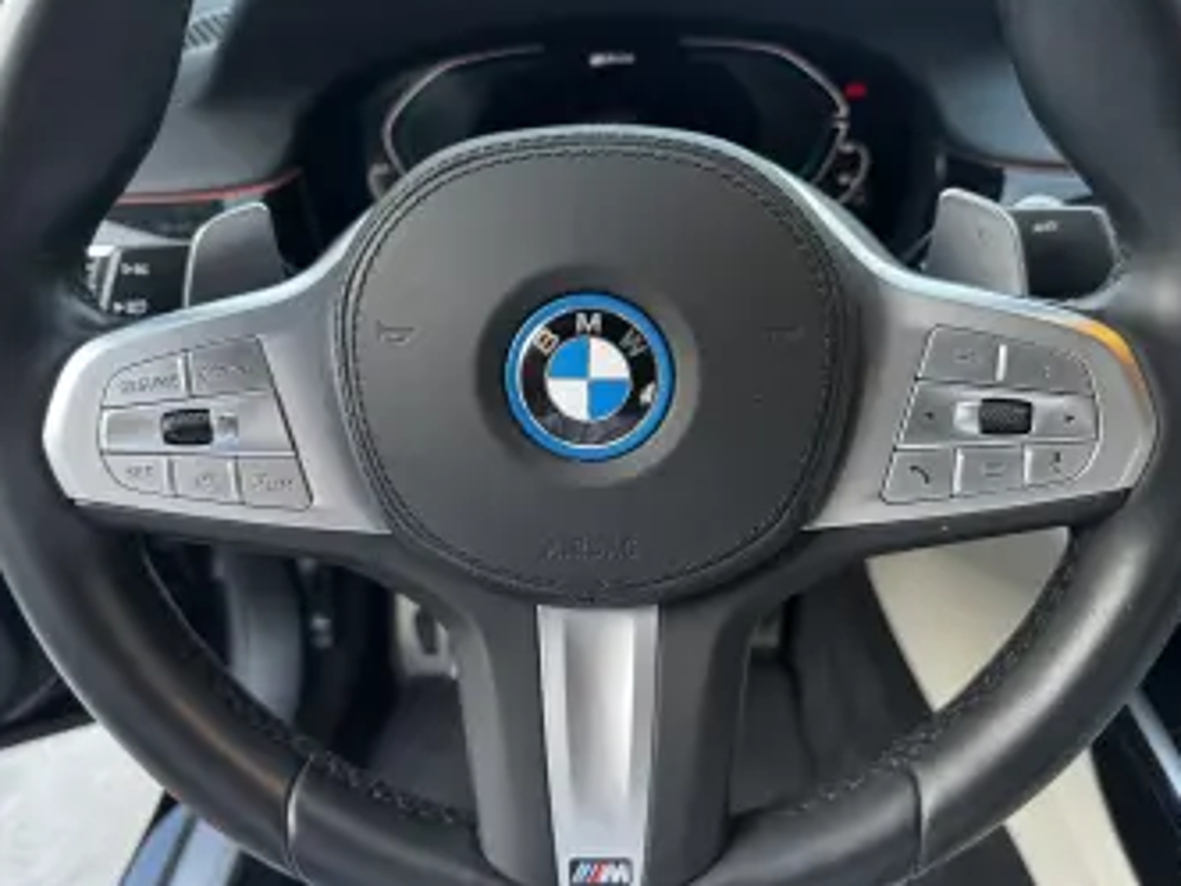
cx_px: 623
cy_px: 416
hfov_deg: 67.3
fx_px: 887
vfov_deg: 53.0
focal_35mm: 26
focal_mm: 6.76
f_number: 1.78
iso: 200
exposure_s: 1/99
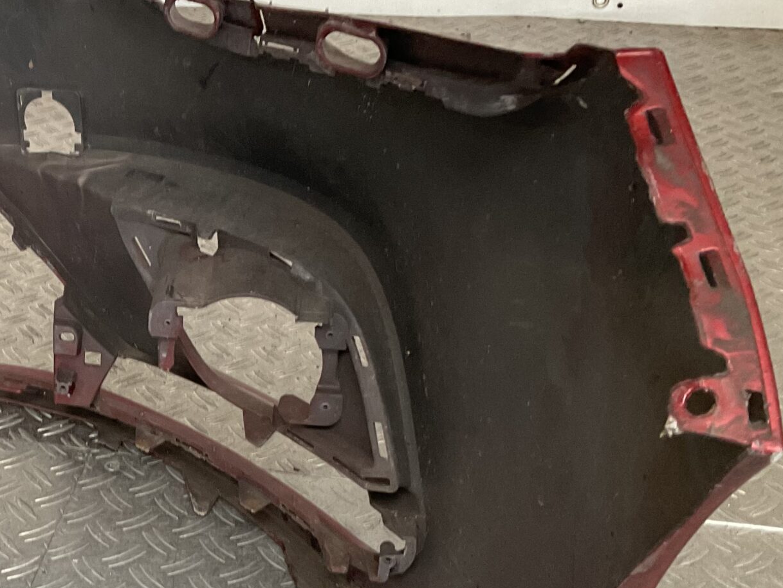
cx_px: 61
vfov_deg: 23.8
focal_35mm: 61
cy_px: 421
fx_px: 1380
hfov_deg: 30.2
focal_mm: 3
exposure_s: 1/50
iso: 100
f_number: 1.8
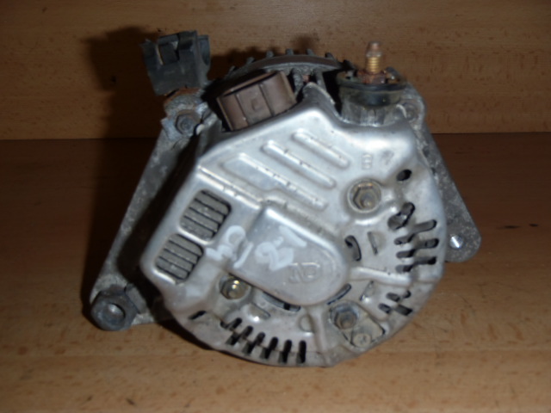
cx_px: 276
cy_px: 206
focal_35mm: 38
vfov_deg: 37.7
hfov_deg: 49.0
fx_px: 605
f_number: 4.6
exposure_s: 1/40
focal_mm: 6.83
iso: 100
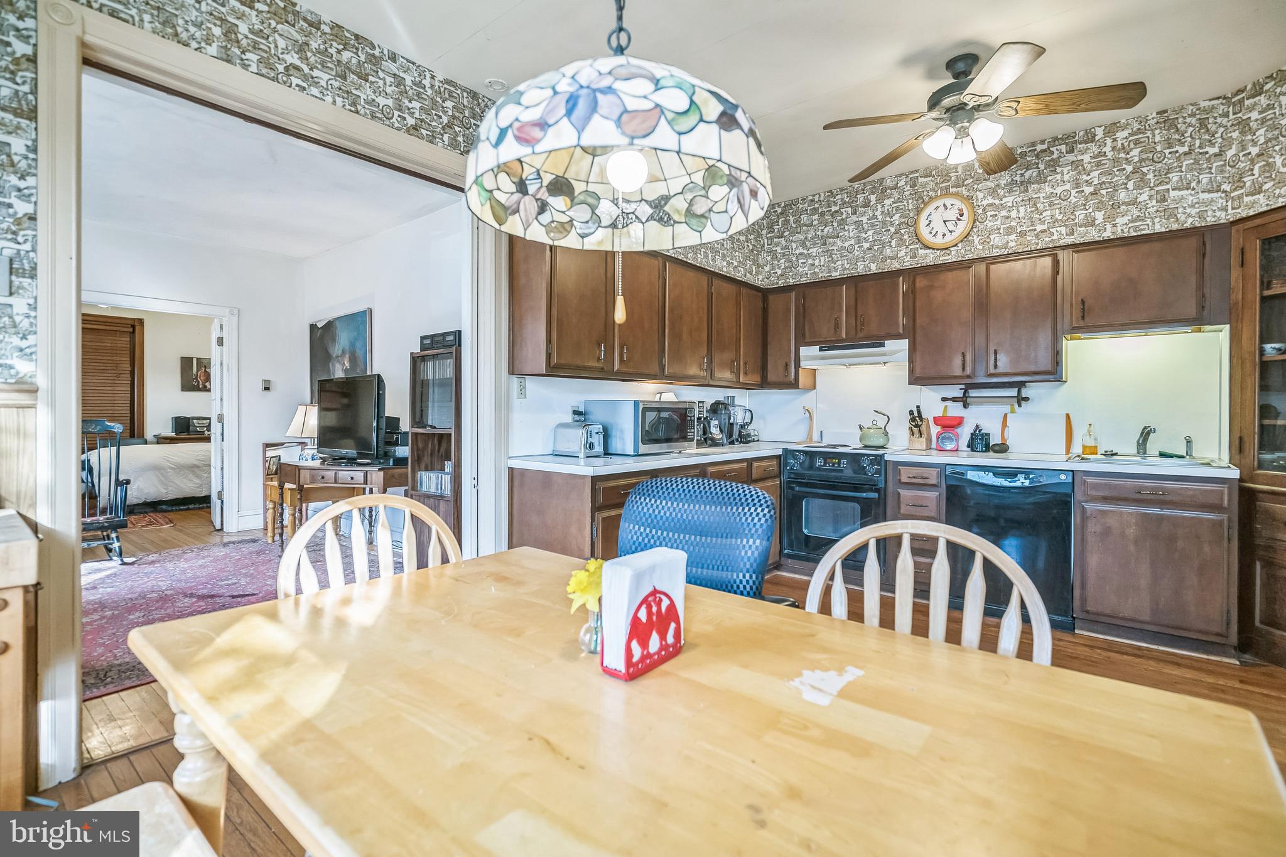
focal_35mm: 16
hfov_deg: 96.7
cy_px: 428
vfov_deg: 73.7
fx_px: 571
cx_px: 643
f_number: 4
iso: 500
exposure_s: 1/60
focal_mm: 16
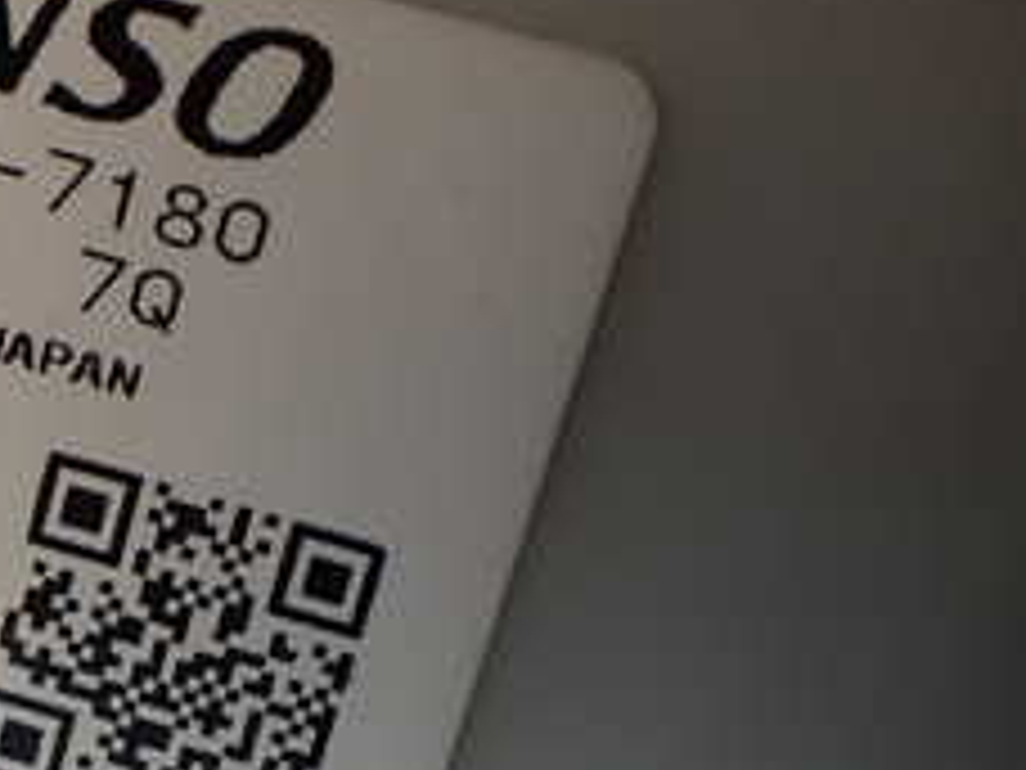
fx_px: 2342
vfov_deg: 18.5
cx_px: -81
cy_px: 585
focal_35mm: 79
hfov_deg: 23.3
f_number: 2.3
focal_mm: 5.4
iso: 100
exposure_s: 1/160
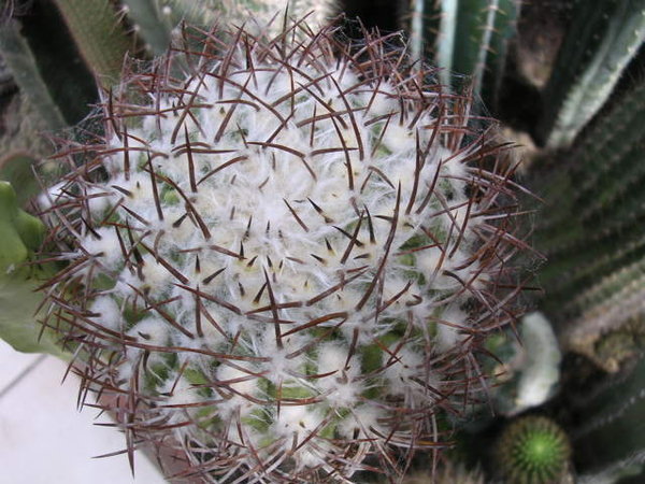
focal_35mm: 38
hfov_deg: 49.0
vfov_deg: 37.7
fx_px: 708
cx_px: 322
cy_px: 242
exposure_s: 1/133
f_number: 2.8
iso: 100
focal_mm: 5.8
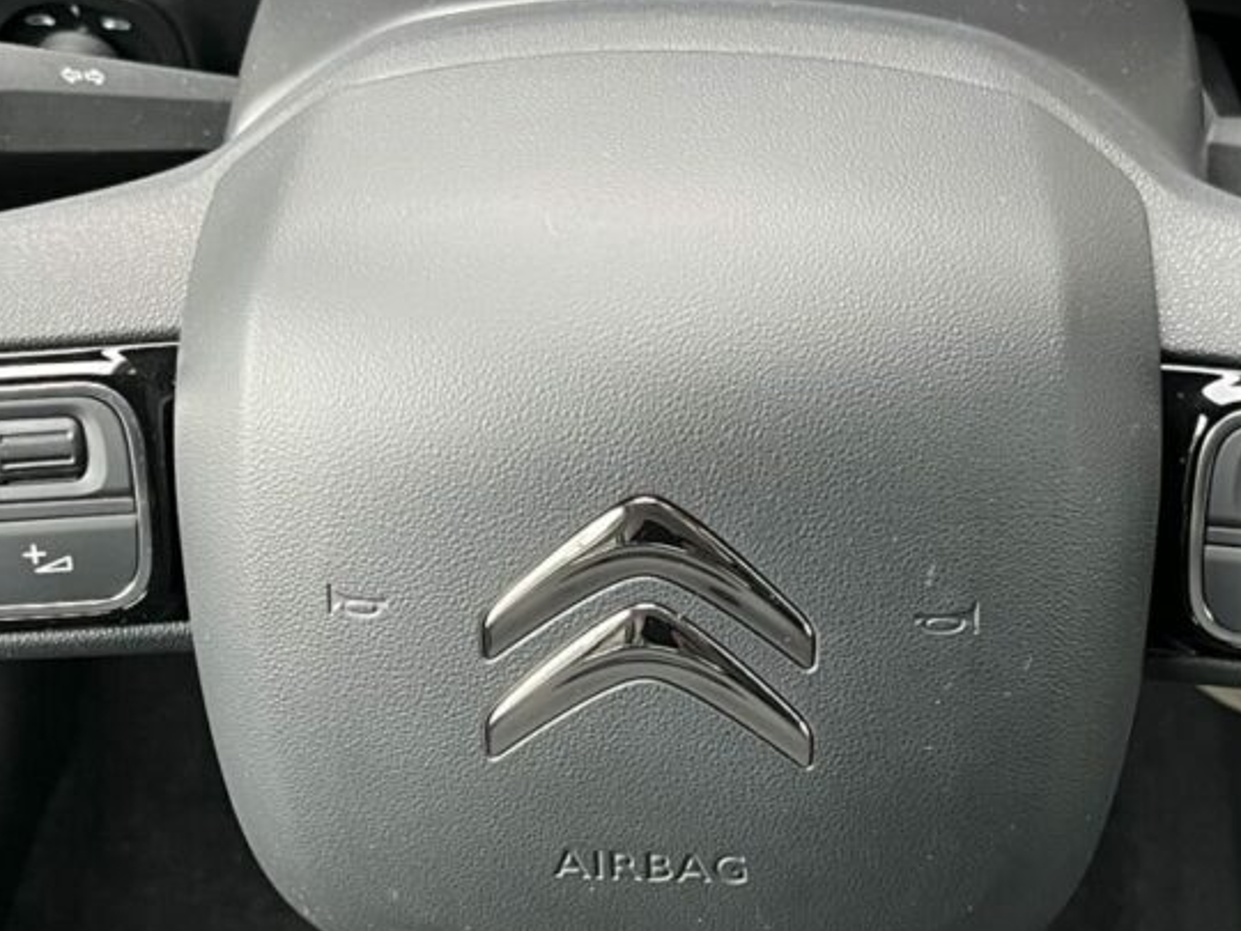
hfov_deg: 26.3
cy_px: 575
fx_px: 2653
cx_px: 643
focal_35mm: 74
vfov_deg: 19.9
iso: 125
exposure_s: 1/80
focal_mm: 5.1
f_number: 1.6
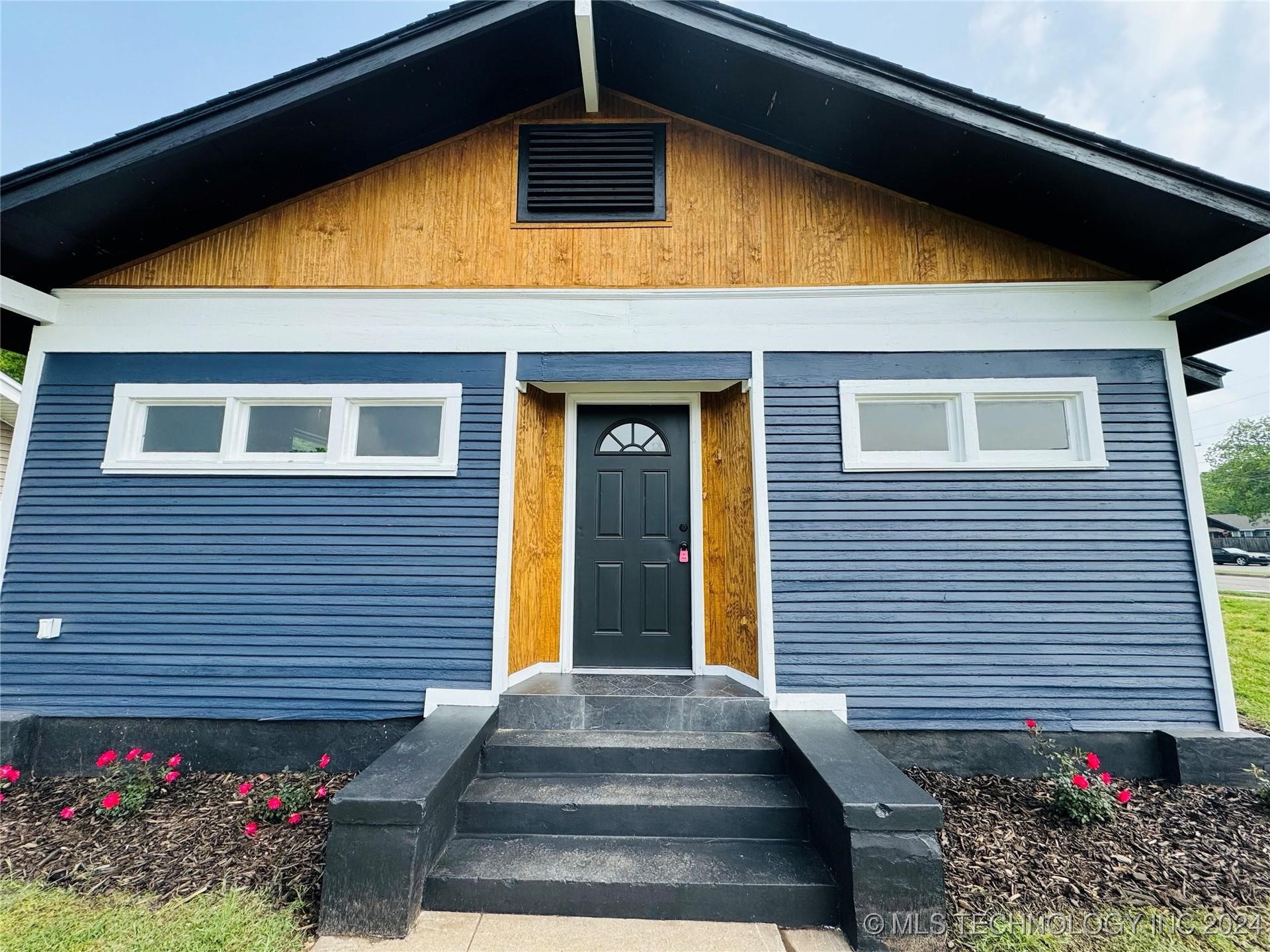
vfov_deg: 85.7
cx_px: 635
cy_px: 476
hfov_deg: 102.1
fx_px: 514
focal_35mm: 14
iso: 50
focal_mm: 2.22
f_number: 2.2
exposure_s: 1/1110
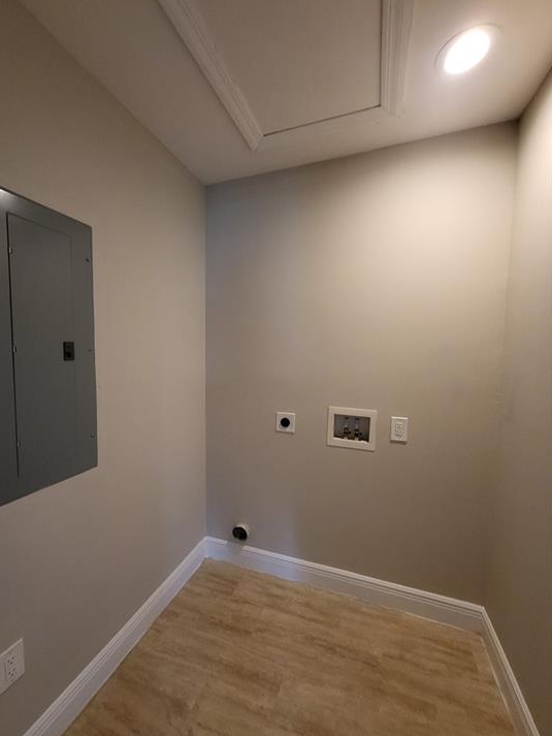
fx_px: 298
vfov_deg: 102.0
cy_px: 382
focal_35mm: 14
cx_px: 257
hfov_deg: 85.6
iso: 320
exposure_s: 1/60
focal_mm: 1.74
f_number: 2.2
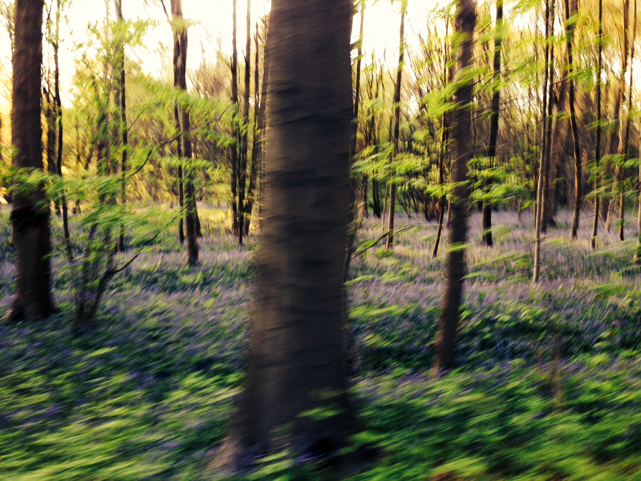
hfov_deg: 55.4
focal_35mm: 33
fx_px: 611
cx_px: 320
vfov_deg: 42.9
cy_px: 240
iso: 50
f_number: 2.4
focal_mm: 4.12
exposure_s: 1/24
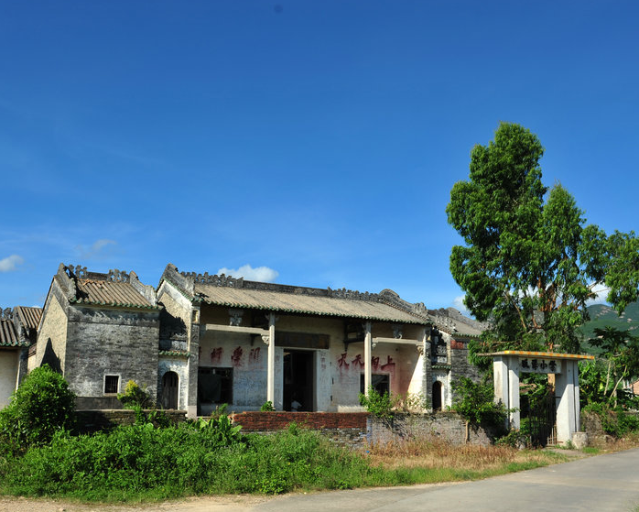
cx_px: 290
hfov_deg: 54.1
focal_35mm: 33
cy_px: 307
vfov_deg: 44.3
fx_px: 624
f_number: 8
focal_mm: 24
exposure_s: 1/400
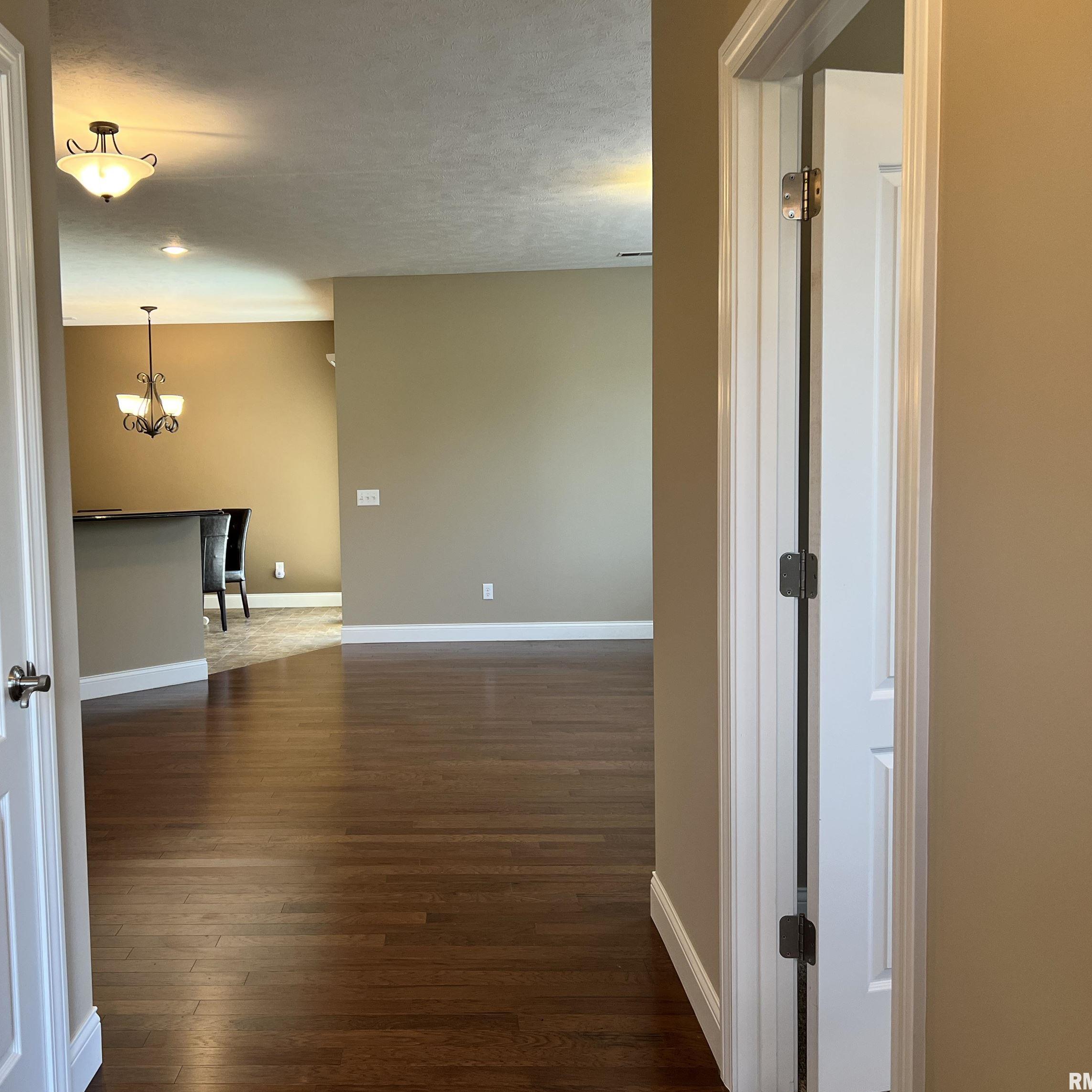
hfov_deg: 51.9
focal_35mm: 31
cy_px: 545
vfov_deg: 52.5
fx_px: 1106
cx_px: 406
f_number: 1.5
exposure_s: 1/120
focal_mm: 5.7
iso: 100
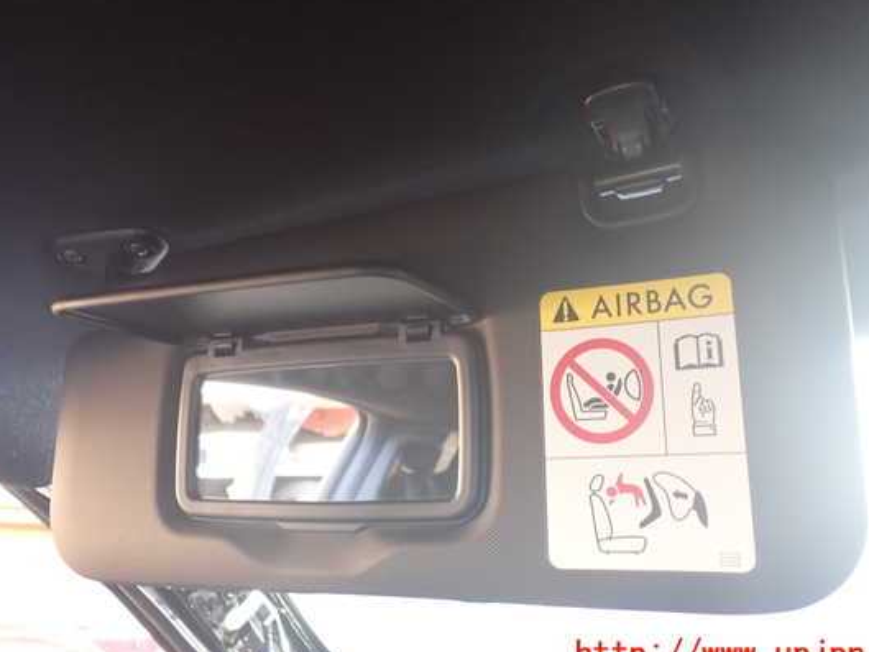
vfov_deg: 41.8
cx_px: 453
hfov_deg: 53.9
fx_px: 854
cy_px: 307
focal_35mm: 34
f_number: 2.3
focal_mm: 5.4
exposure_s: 1/40
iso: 200
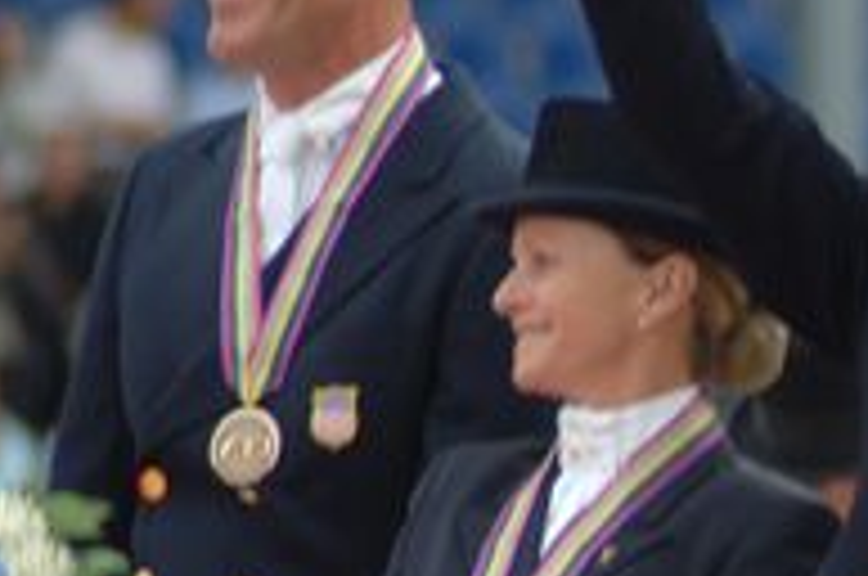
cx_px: 1322
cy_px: 367
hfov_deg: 1.7
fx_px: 28668
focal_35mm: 1191
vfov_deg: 1.2
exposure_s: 1/250
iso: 200
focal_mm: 240
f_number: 5.6
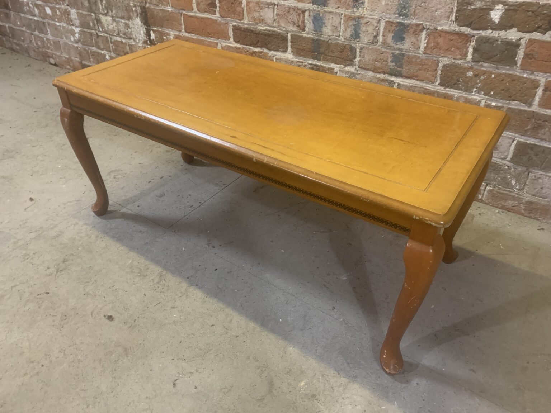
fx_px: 414
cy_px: 206
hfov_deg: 67.3
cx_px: 276
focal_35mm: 26
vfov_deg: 53.1
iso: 320
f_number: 1.8
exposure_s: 1/33
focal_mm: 4.25
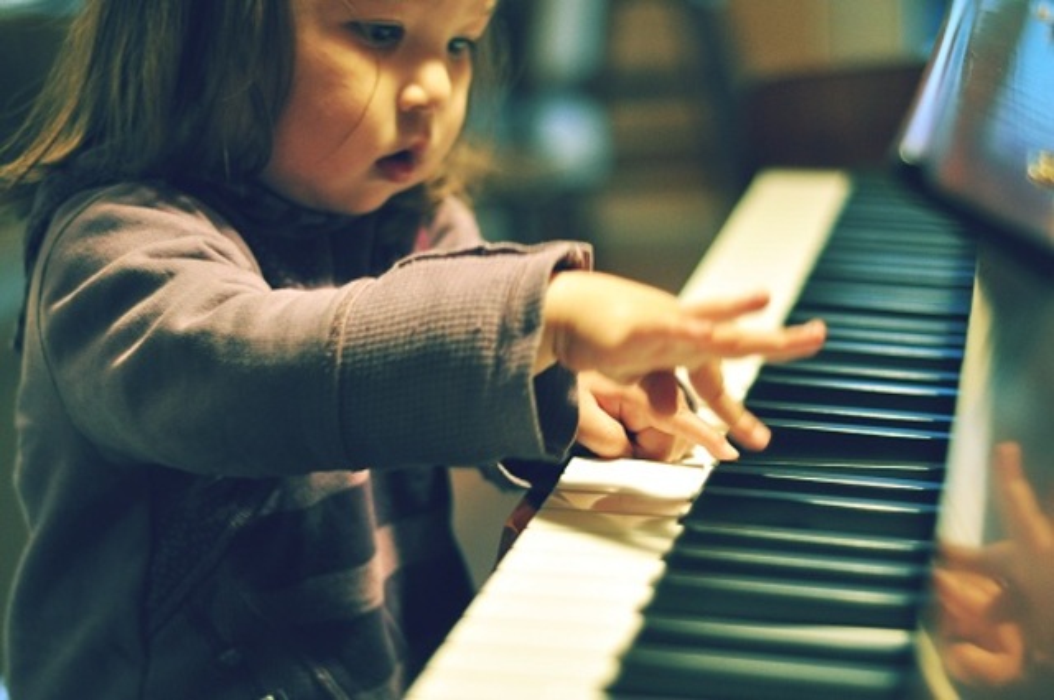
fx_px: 2193
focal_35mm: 75
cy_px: 350
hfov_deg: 27.0
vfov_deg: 18.1
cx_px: 527
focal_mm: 50
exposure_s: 1/50
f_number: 2
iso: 800
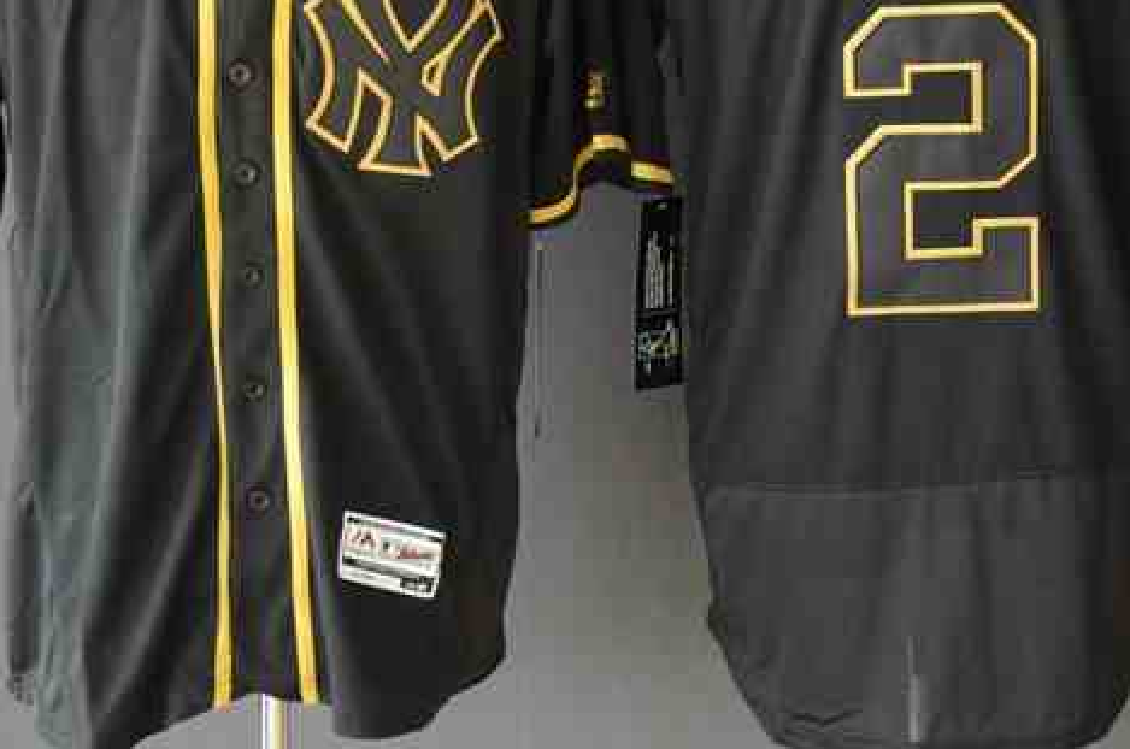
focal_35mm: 128
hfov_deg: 16.0
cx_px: 612
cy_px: 157
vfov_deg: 10.6
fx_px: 4011
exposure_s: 1/15
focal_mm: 50
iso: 4000
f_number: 4.8
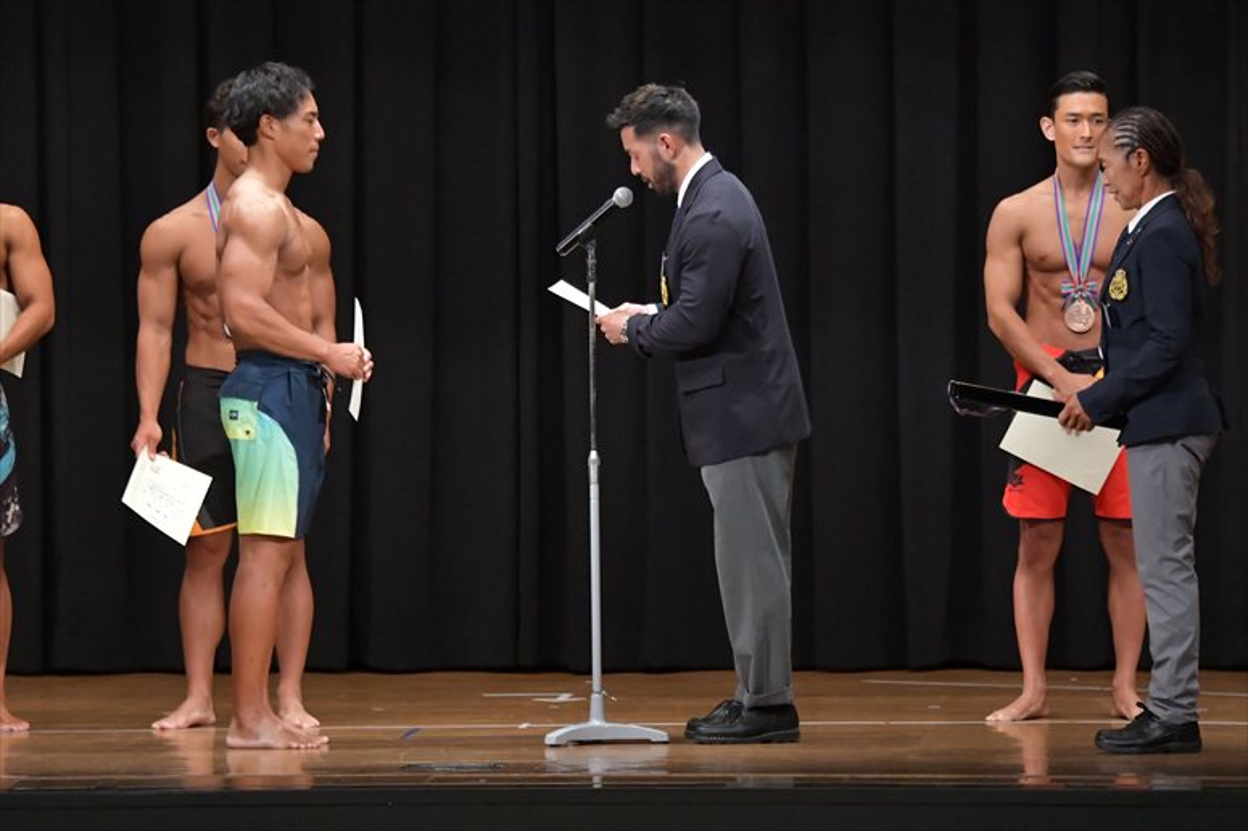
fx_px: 6999
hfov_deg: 10.2
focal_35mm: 202
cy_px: 416
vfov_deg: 6.8
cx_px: 624
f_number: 5.6
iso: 6400
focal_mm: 135
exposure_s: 1/400
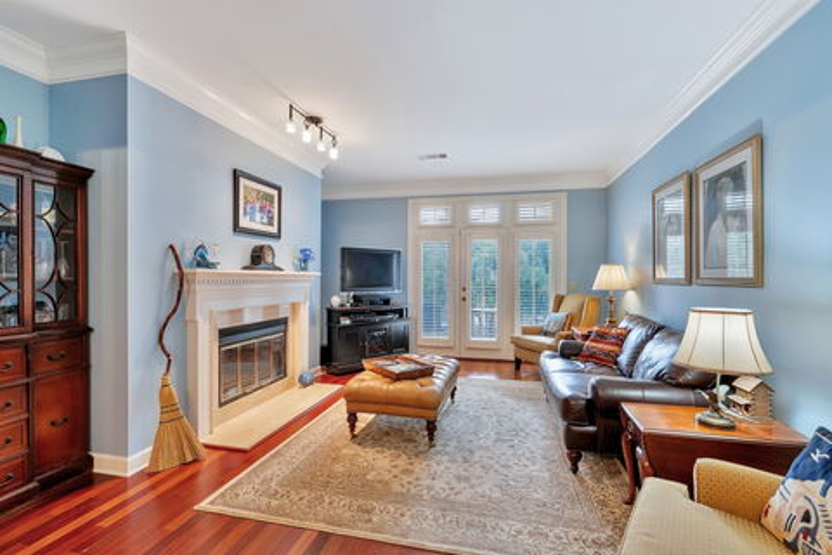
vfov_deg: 73.7
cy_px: 278
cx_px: 416
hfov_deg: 96.7
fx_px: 370
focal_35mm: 16
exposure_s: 1/13
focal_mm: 16
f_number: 8
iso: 800
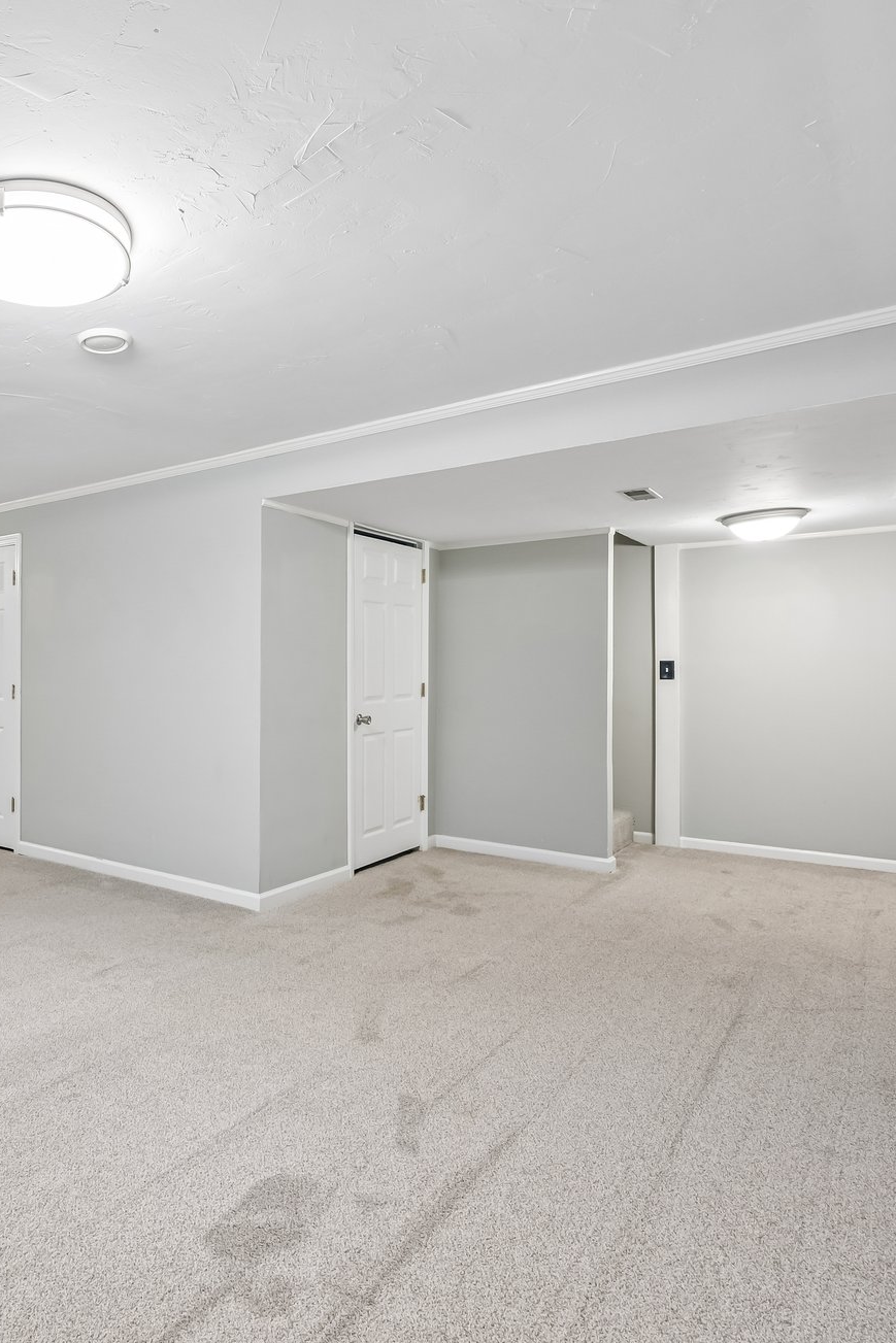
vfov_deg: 78.6
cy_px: 679
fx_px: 821
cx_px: 121
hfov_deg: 51.7
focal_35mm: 22
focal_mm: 14
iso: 400
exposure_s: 1/10
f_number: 8
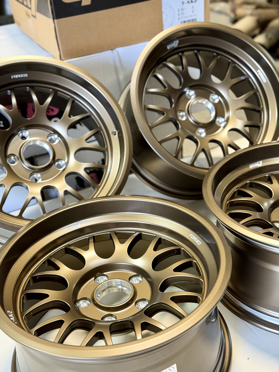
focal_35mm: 48
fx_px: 516
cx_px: 140
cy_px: 186
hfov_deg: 30.3
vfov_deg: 39.7
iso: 200
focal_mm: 6.76
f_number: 1.78
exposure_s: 1/60
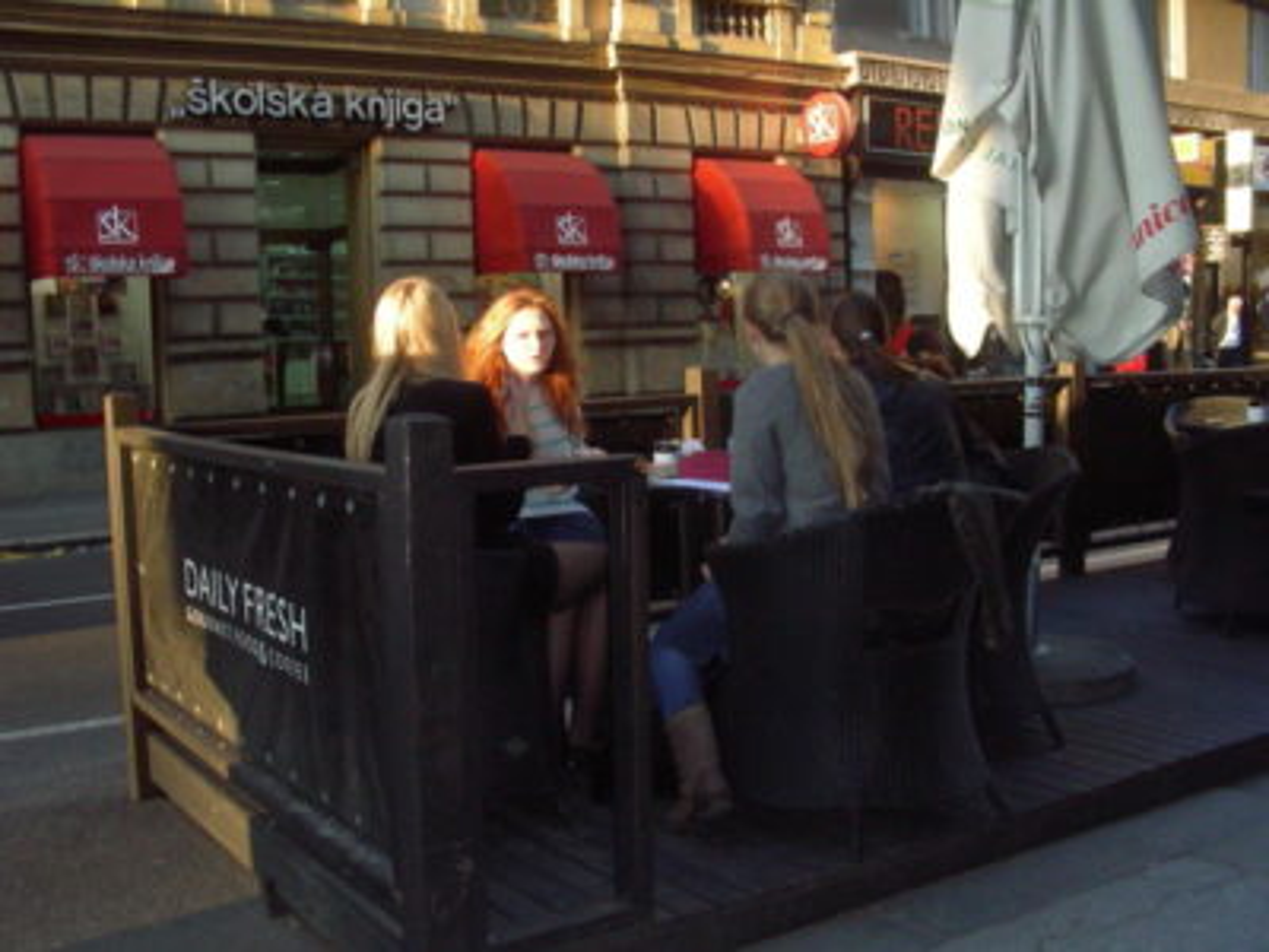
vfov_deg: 37.7
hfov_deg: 49.0
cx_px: 634
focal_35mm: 38
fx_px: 1393
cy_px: 476
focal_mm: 6.3
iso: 200
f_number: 3.5
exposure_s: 1/60.1
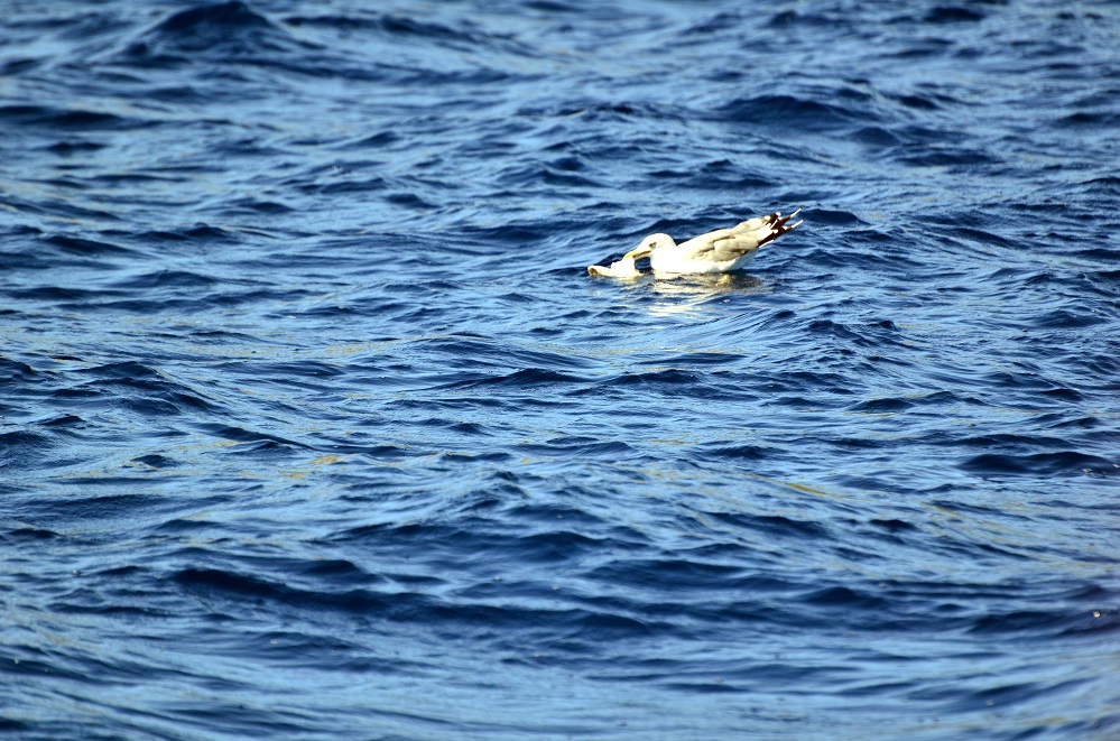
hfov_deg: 4.6
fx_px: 13967
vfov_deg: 3.0
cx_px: 560
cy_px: 370
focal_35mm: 450
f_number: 5.6
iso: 640
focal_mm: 300
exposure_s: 1/1600
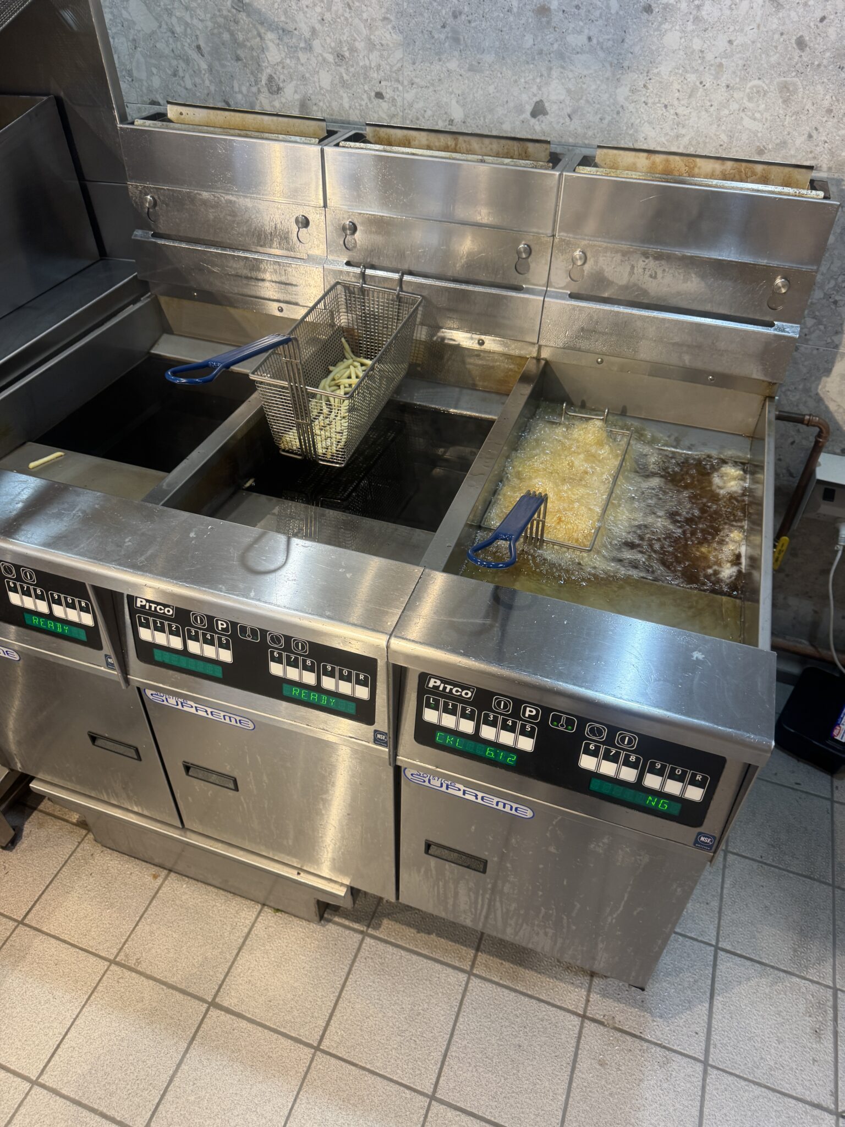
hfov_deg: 56.8
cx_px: 422
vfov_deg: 71.6
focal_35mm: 24
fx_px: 781
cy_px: 564
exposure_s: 1/50
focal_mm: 6.76
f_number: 1.78
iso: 125
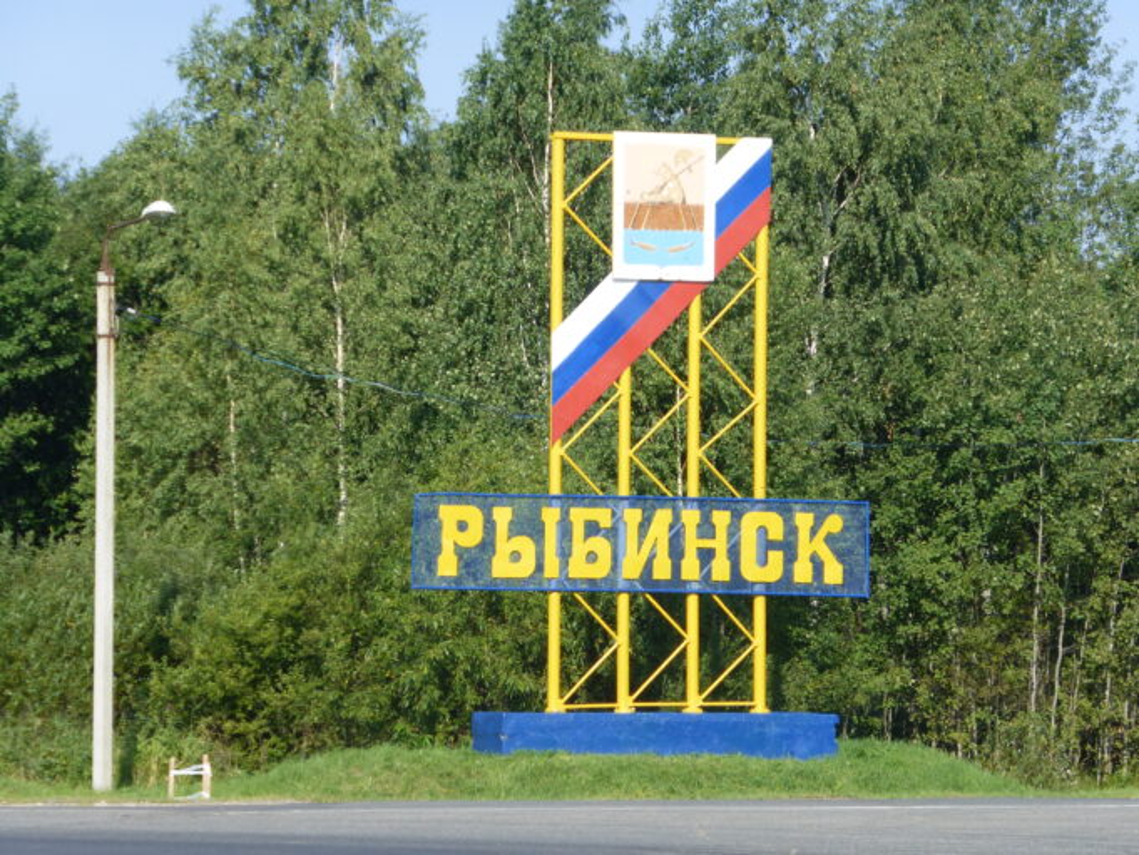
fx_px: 6352
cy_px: 428
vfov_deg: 7.7
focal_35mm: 193
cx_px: 570
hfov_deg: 10.2
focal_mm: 31.3
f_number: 5.4
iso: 100
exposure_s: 1/320
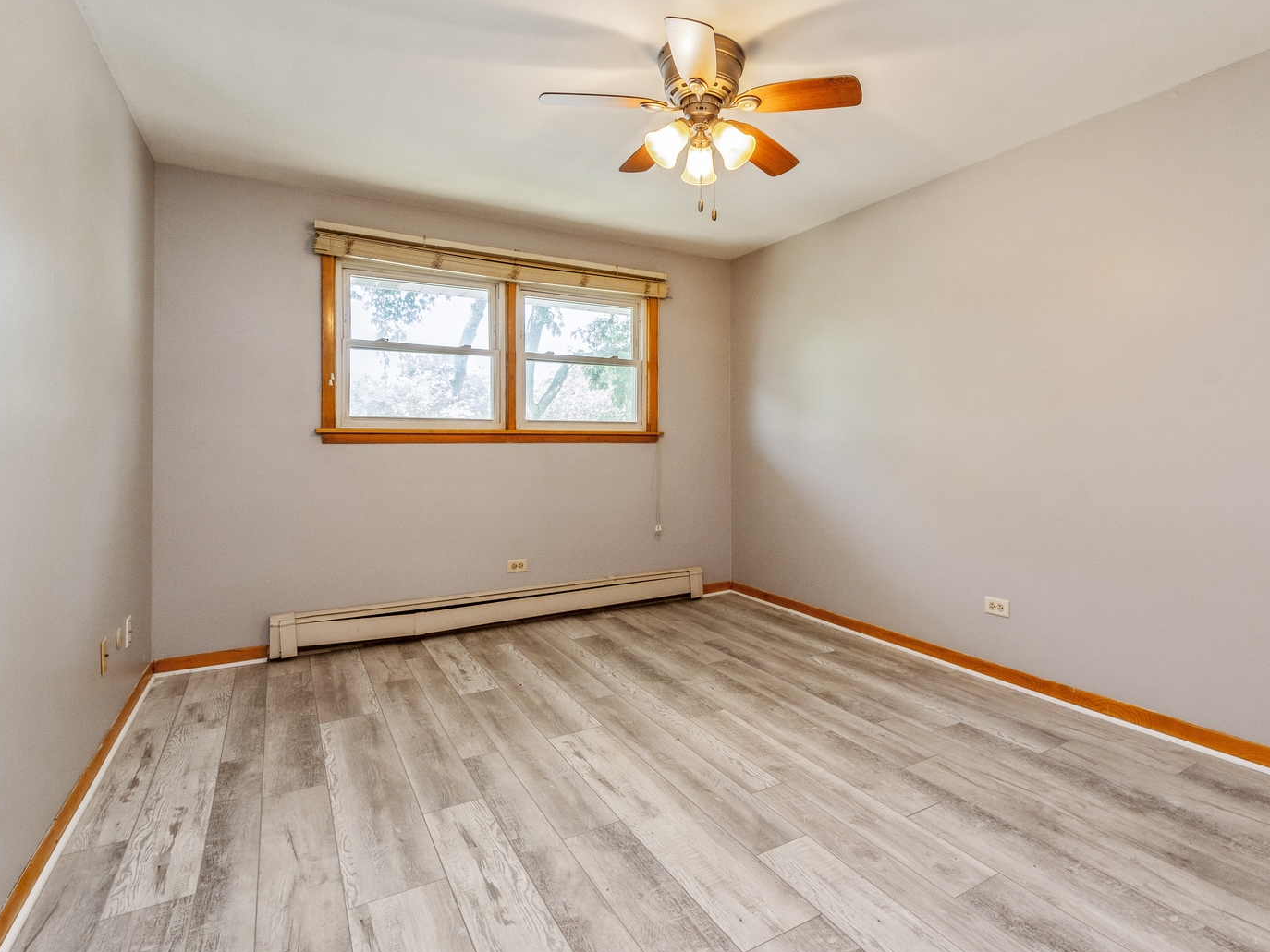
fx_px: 624
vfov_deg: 74.7
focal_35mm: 17
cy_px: 458
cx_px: 710
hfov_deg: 90.6
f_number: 8
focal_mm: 10
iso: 400
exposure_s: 1/13
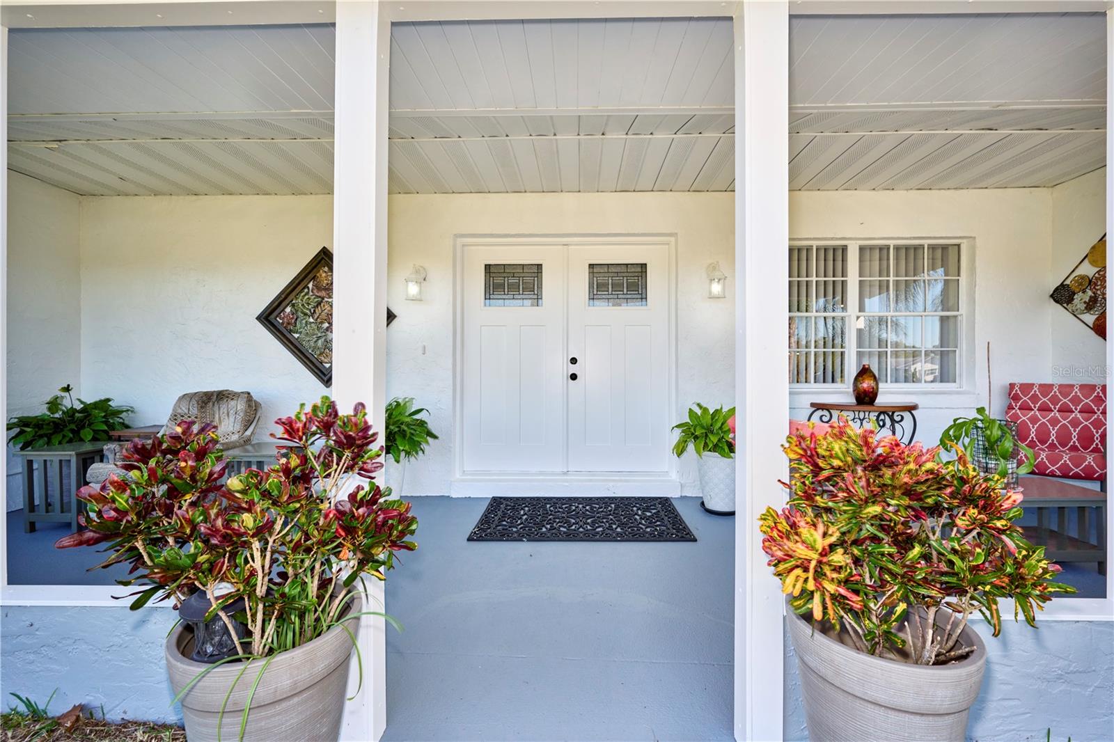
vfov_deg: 81.2
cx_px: 557
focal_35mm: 14
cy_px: 371
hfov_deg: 104.3
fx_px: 433
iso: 800
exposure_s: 1/320
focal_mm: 14
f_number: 8
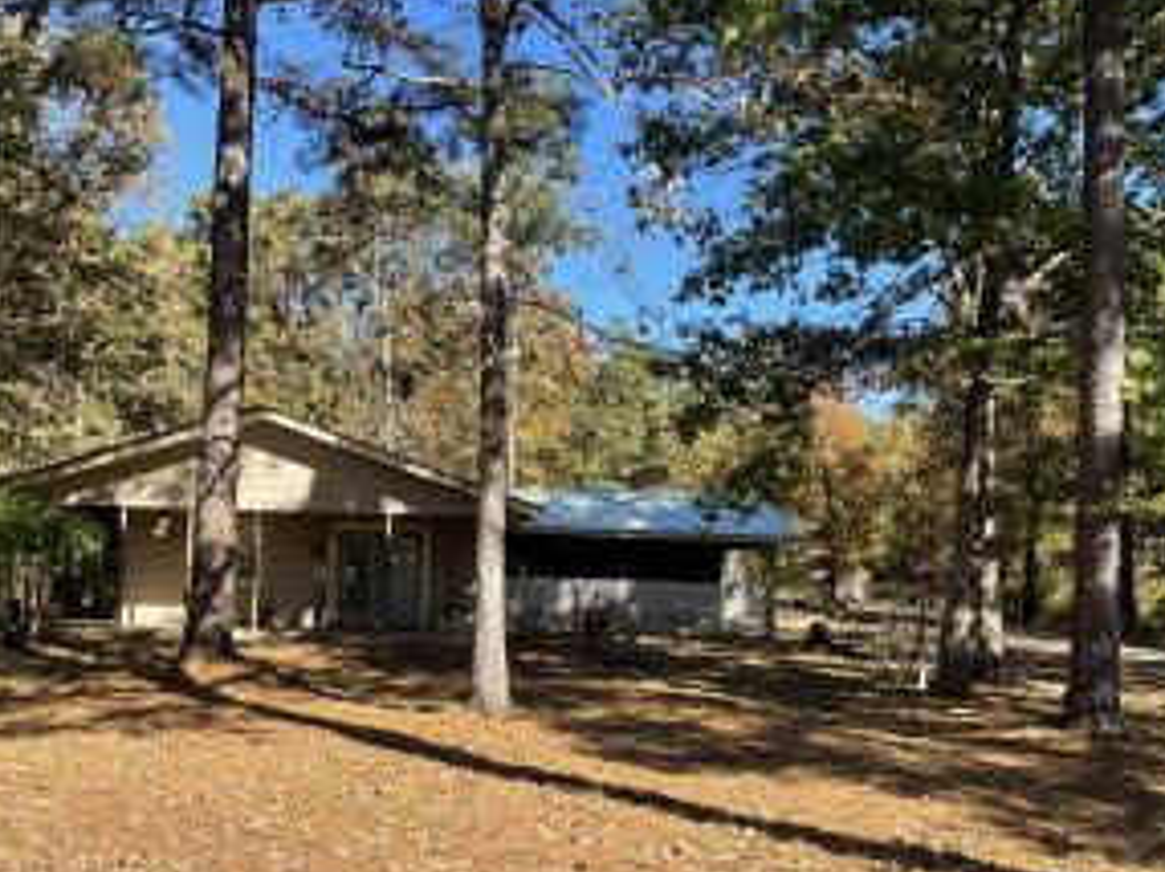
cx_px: 473
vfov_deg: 40.6
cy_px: 493
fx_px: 1177
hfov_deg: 52.3
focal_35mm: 35
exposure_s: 1/1370
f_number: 1.6
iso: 32
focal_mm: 5.1
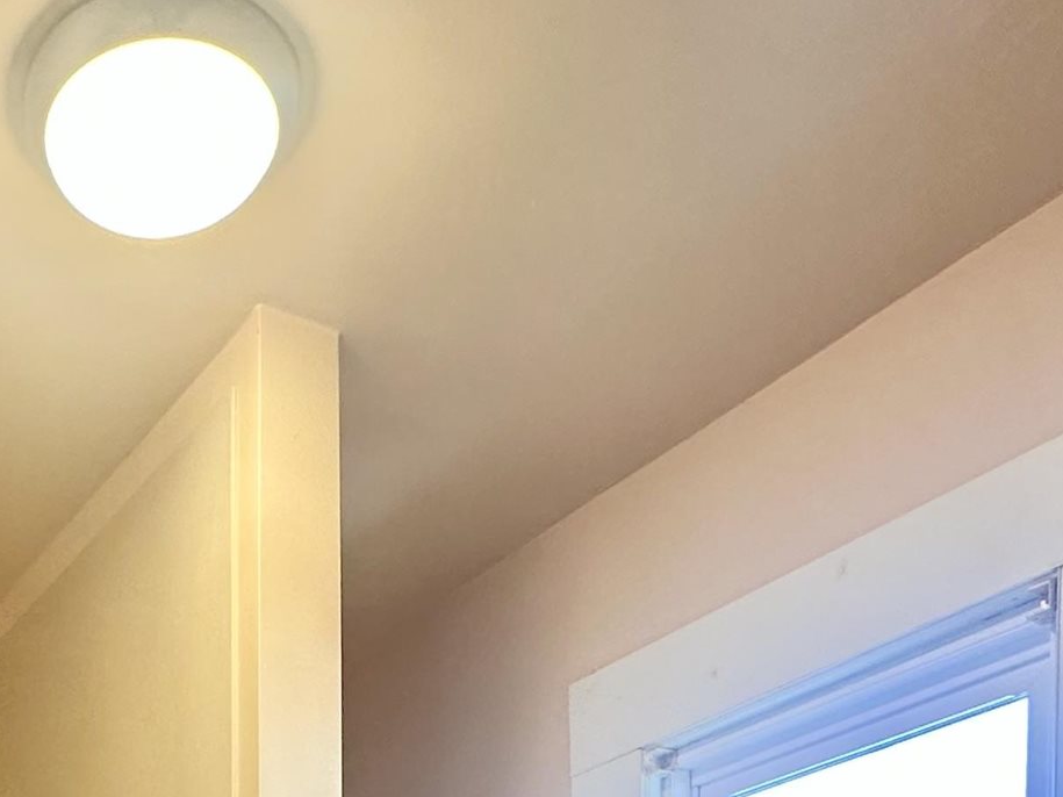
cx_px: 105
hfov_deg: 37.7
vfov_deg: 22.5
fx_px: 1443
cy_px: 1319
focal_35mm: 47
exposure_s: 1/120
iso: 200
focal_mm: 2.22
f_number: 2.2
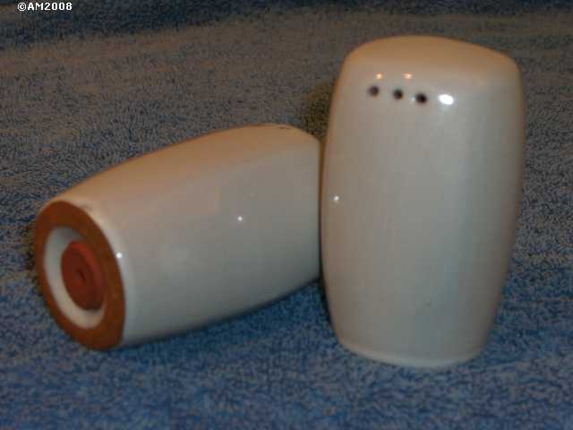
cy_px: 215
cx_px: 286
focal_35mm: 93
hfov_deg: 21.1
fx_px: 1539
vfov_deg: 15.9
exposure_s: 1/30
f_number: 4.8
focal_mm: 19.4
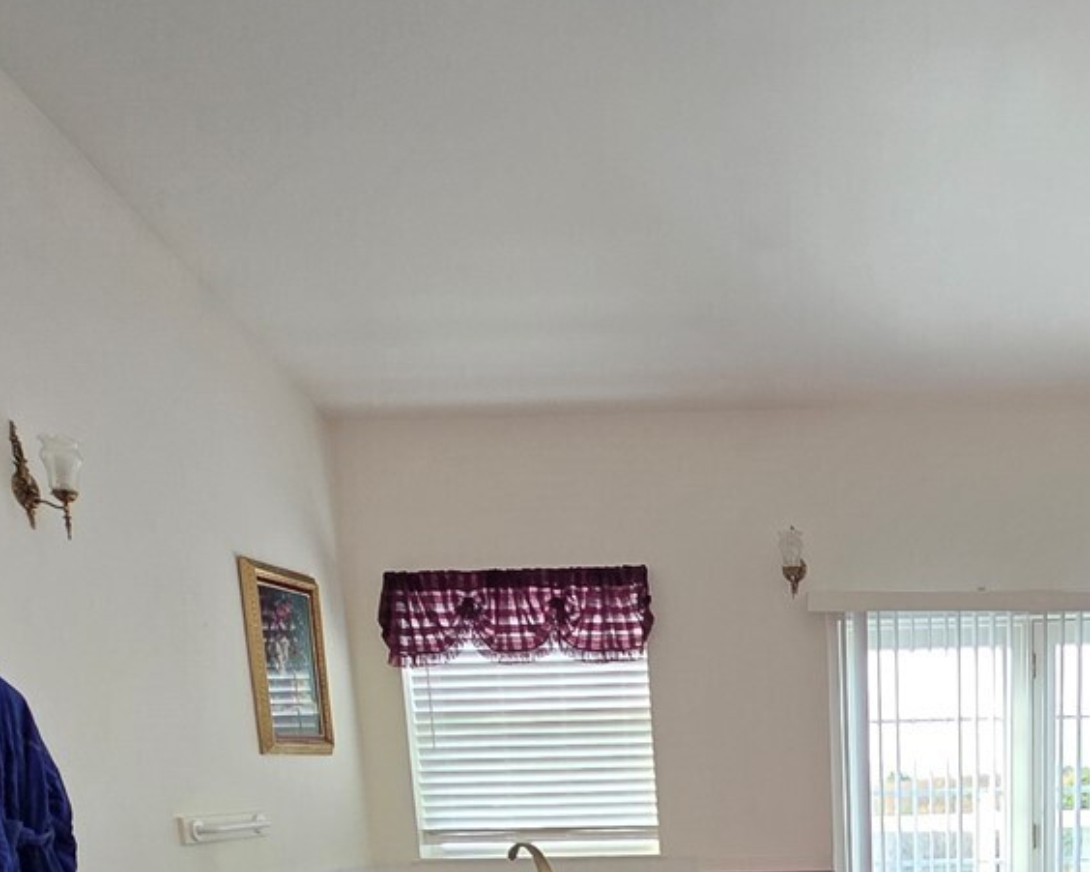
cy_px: 1013
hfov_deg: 47.5
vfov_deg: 34.2
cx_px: 875
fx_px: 1161
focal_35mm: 36
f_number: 2.2
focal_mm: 2.2
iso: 100
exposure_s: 1/60
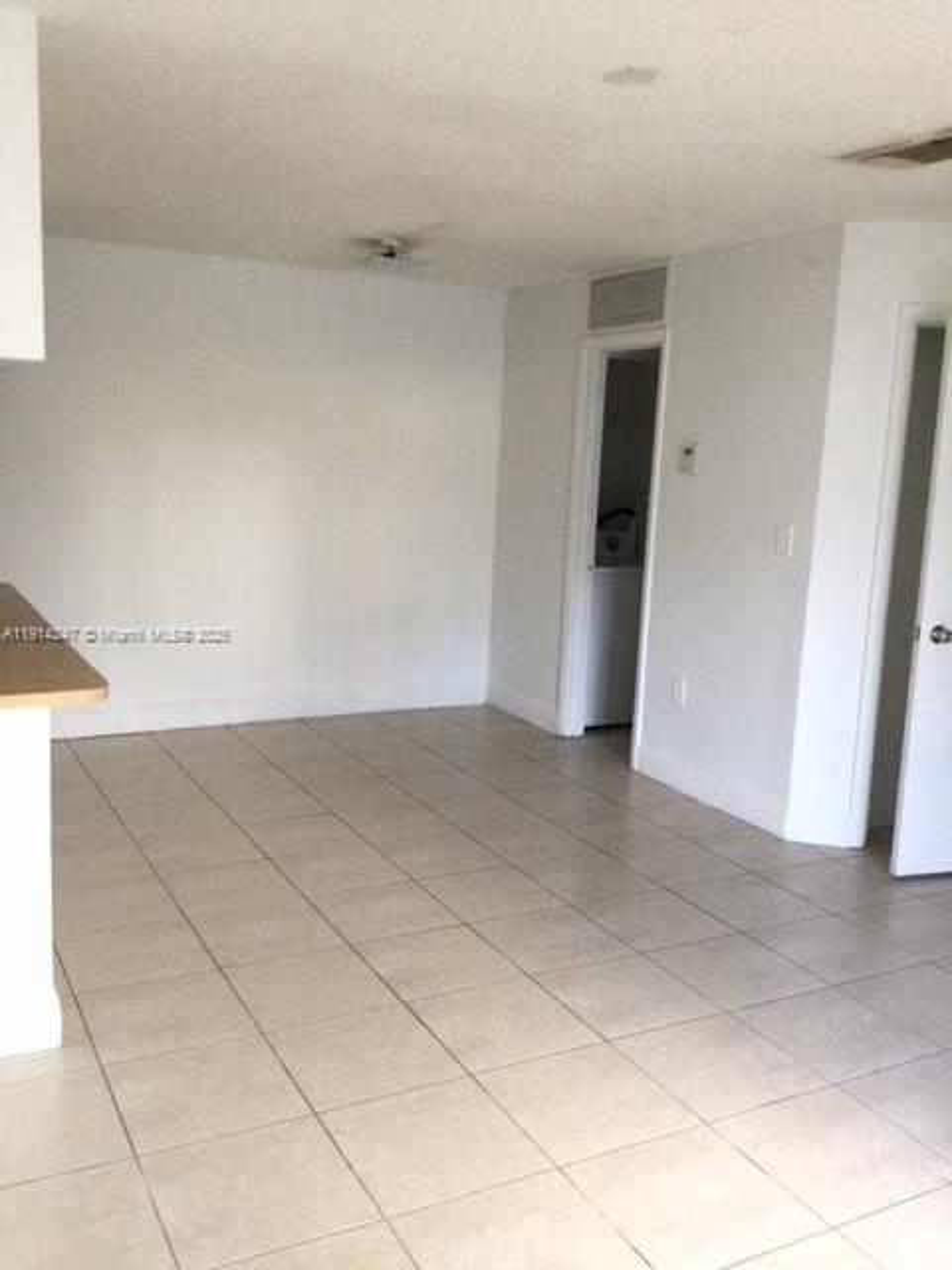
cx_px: 476
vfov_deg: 58.4
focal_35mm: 31
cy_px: 635
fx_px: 1137
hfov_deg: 45.4
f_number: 2.4
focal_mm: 3.3
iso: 80
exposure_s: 1/30
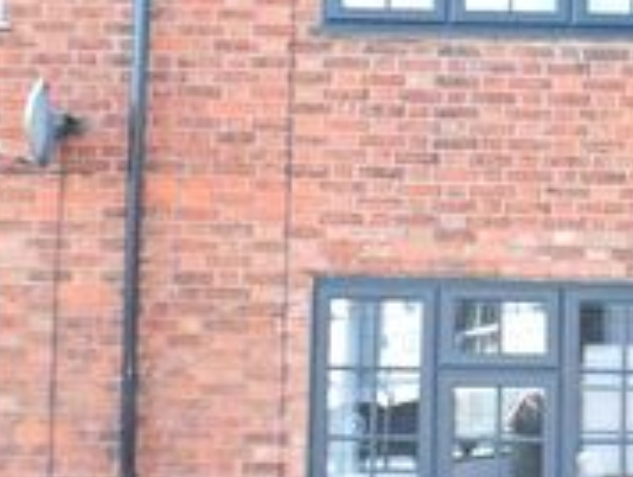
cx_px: 686
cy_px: 141
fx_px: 2800
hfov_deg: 12.7
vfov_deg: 9.7
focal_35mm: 153
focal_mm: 27
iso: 125
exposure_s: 1/50
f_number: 7.1
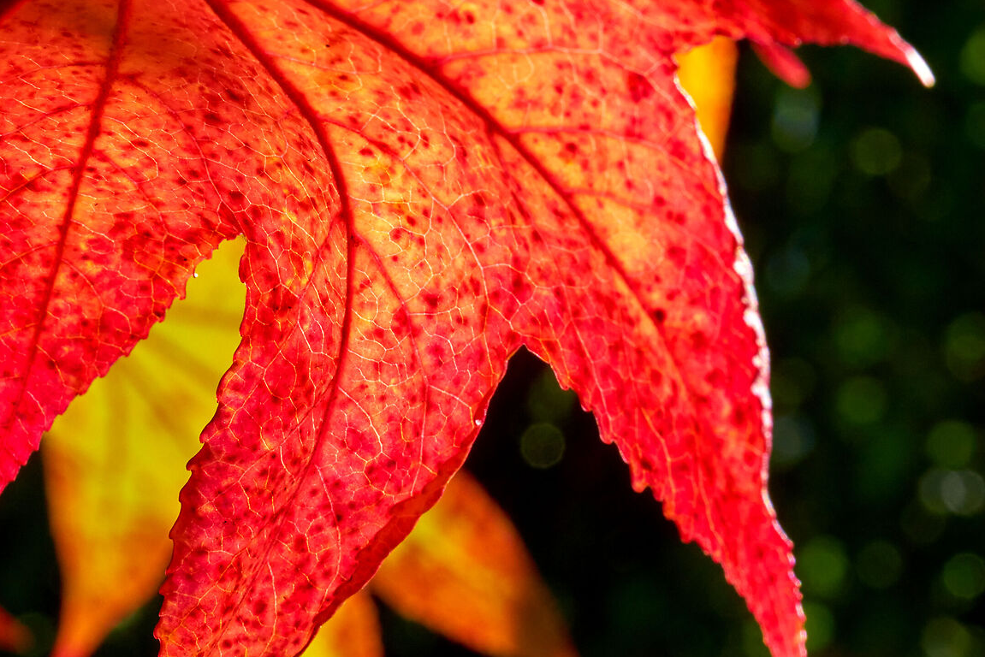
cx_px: 300
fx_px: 3995
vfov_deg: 9.4
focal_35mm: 146
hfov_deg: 14.0
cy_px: 170
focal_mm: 70
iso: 640
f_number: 16
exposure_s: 1/200
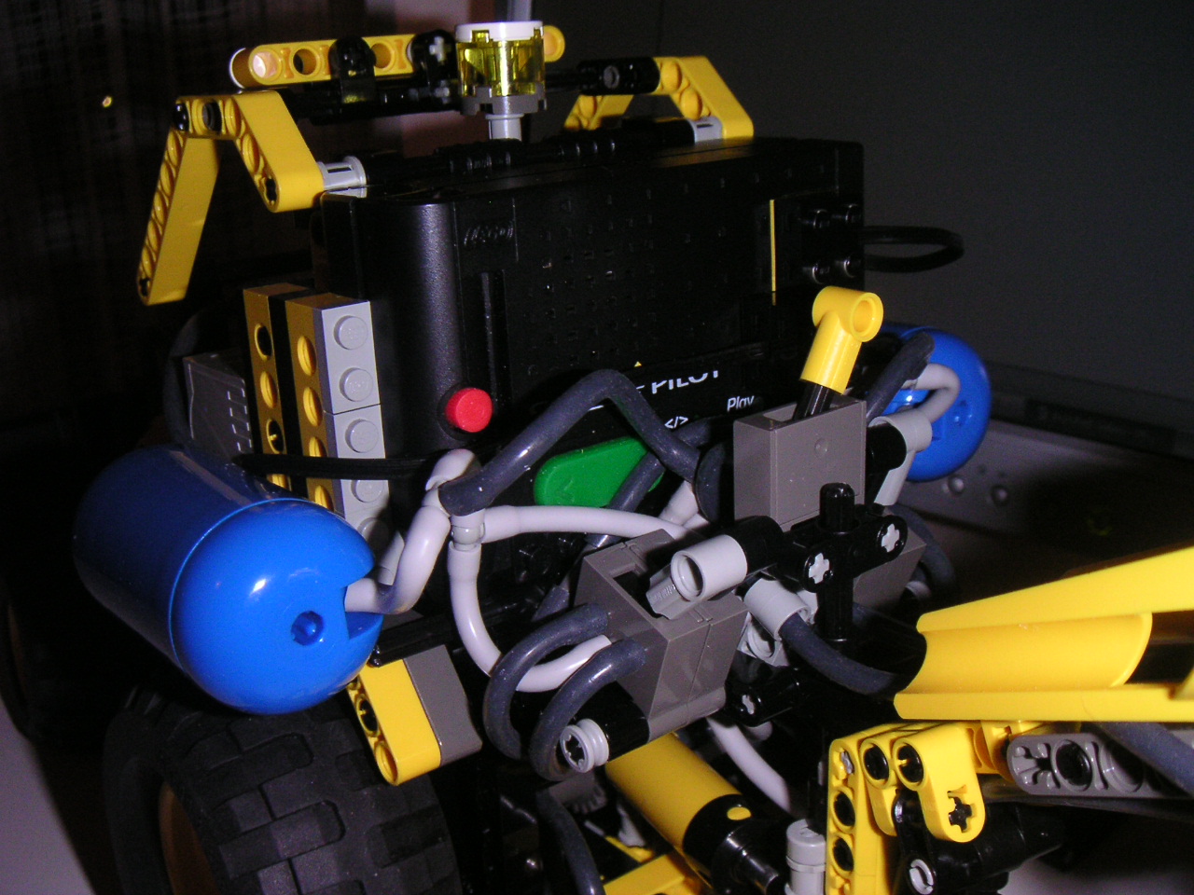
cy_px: 448
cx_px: 597
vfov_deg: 37.7
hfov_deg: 49.0
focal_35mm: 38
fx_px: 1311
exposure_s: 1/45
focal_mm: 6
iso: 160
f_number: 6.7
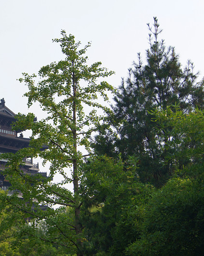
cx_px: 23
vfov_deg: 25.5
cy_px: 128
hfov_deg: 20.1
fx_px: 564
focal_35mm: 75
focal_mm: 35
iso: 100
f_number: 6.3
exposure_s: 1/320
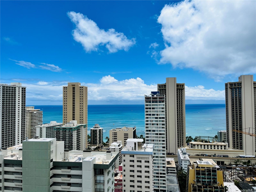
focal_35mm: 26
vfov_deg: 53.1
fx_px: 192
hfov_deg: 67.3
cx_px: 128
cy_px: 96
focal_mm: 5.1
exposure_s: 1/7353
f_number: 1.6
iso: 50
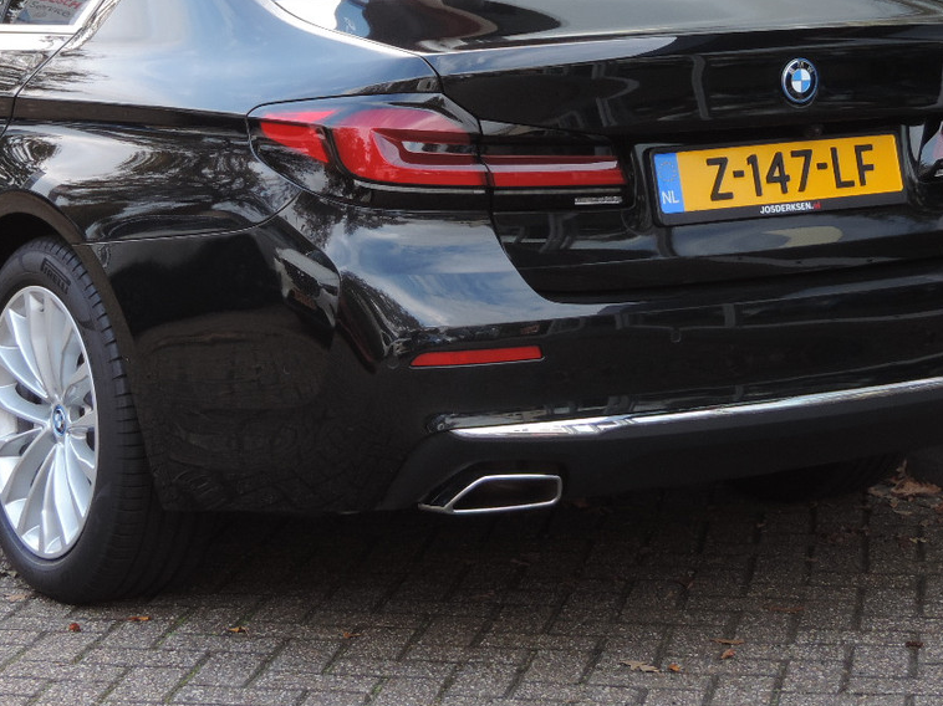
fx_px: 3105
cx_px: 351
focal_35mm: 114
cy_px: 51
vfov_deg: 12.9
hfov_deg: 17.2
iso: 100
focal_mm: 10.7
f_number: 3.7
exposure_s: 1/60
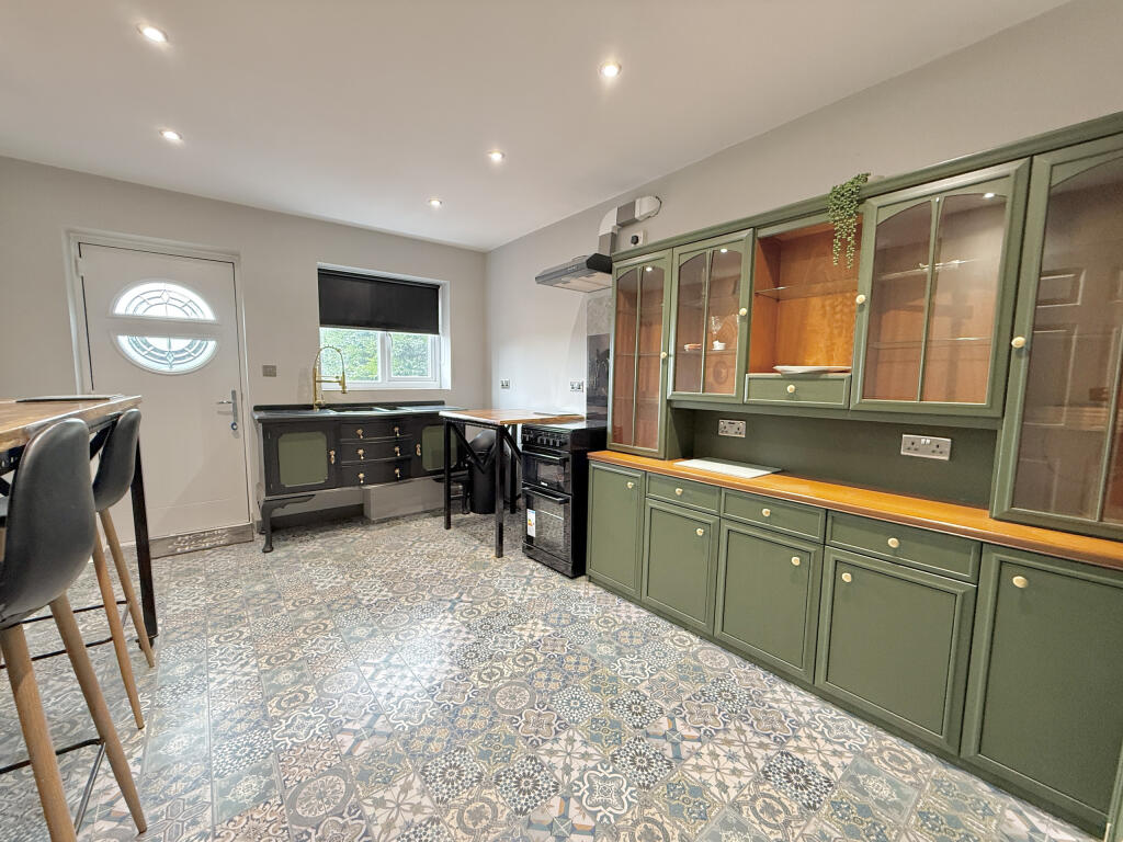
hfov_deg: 102.1
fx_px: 454
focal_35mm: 14
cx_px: 562
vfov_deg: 85.7
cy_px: 421
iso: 250
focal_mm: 2.22
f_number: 2.2
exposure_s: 1/50
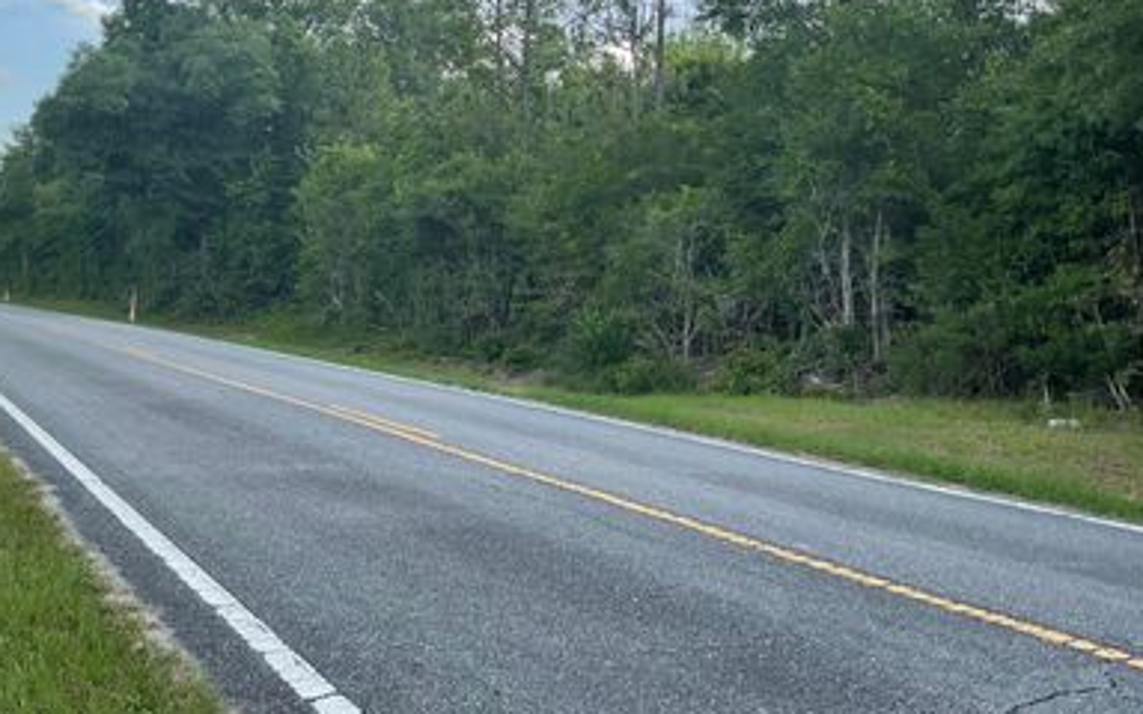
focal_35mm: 40
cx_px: 444
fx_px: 1246
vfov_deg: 31.5
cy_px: 192
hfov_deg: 48.9
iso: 16
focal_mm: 3
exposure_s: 1/302
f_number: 1.8
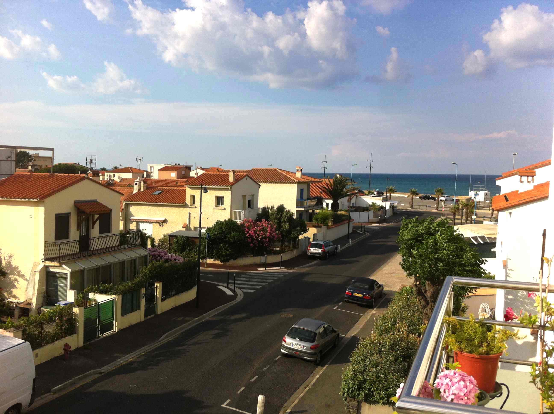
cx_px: 277
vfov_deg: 40.6
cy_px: 207
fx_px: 559
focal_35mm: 35
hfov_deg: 52.7
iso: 80
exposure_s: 1/392
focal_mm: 3.85
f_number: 2.8
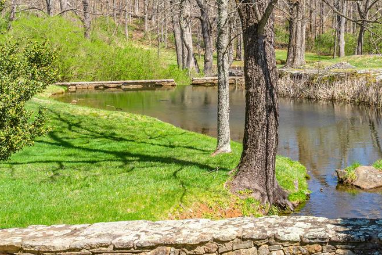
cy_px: 37
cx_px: 304
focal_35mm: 70
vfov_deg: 19.2
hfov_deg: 28.3
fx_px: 743
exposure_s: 1/160
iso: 250
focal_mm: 32
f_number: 13
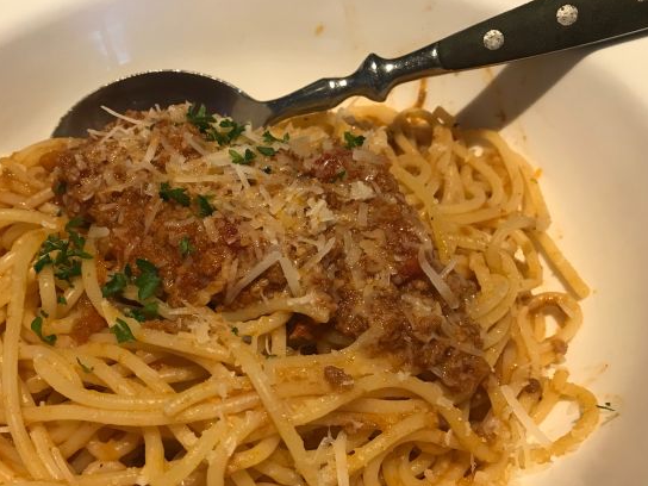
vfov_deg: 39.4
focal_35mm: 36
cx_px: 257
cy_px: 306
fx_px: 674
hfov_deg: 51.0
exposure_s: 1/33
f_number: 1.8
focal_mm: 3.99
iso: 40
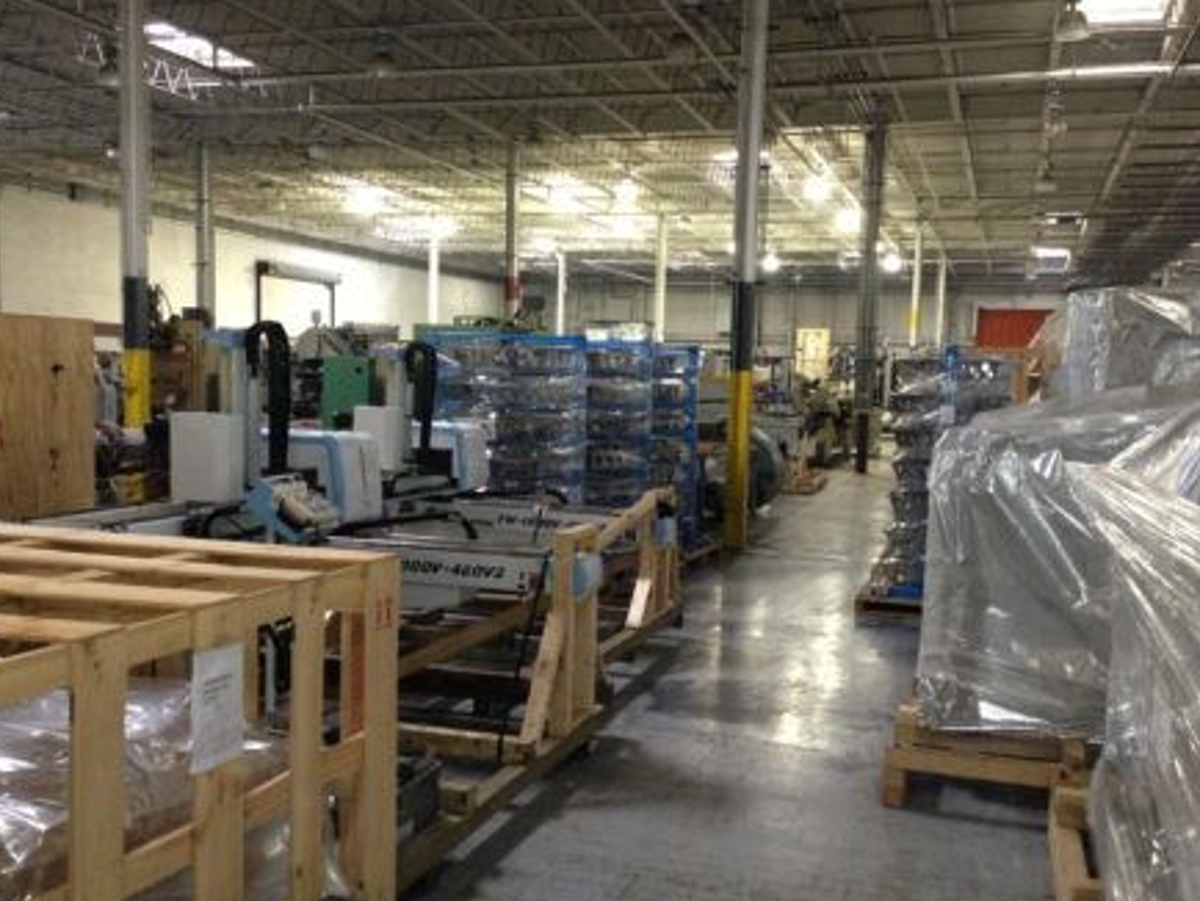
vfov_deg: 37.7
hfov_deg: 49.0
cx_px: 608
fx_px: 1318
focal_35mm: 38
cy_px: 485
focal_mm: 4.13
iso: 400
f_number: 2.4
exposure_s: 1/17
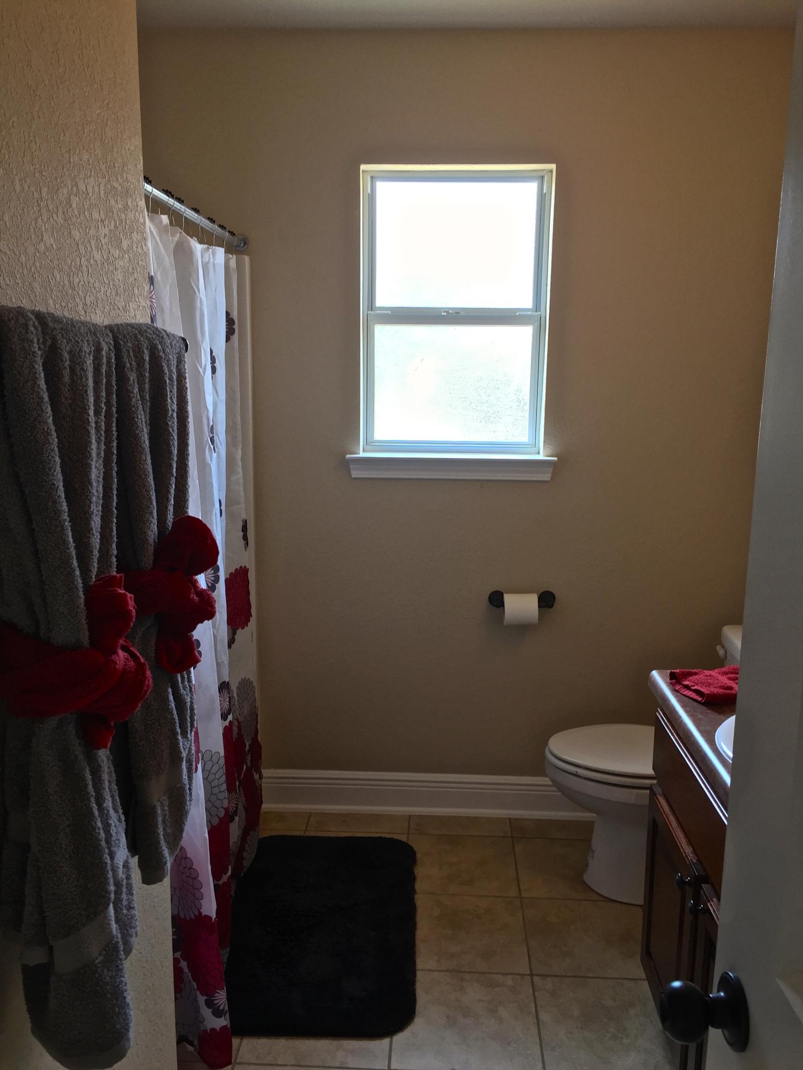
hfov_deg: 48.2
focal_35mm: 29
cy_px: 535
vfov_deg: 61.7
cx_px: 402
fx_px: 897
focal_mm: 4.15
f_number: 2.2
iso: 32
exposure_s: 1/40
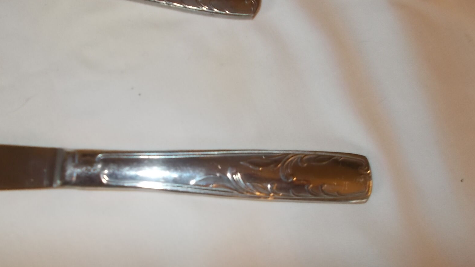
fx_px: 365
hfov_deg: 66.1
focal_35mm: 29
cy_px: 160
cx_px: 237
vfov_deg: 40.0
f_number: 3.2
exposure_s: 1/25
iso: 200
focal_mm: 4.6
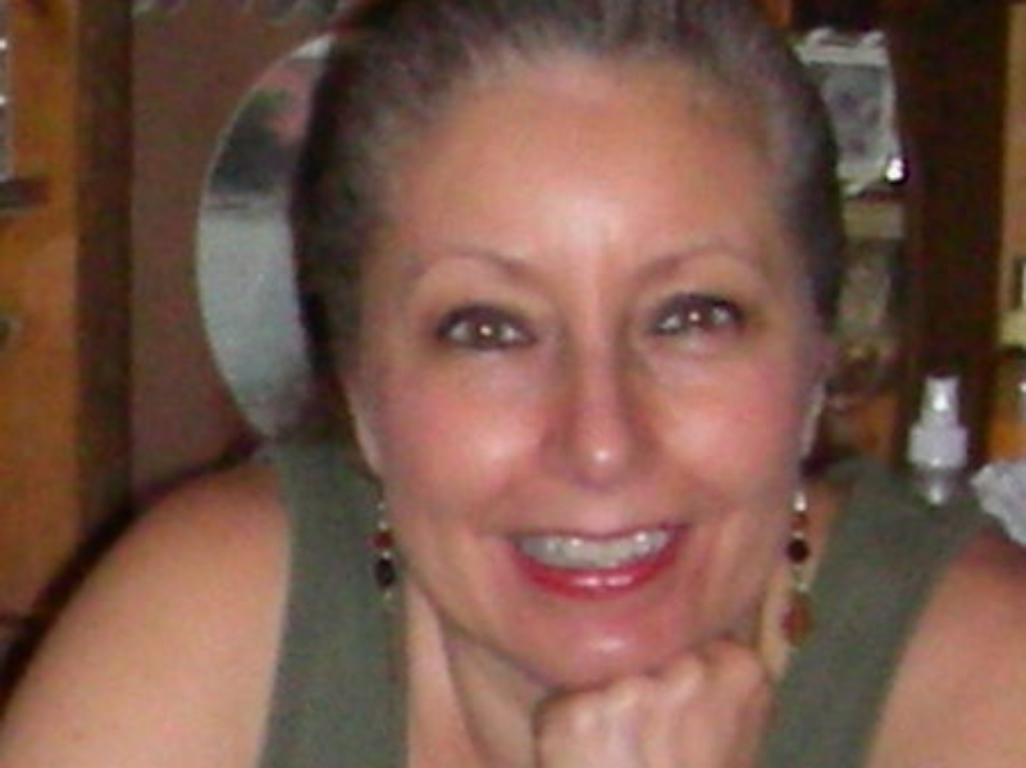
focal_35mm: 38
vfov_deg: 37.7
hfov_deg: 49.0
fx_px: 1126
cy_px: 384
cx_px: 513
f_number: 3.5
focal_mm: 6.3
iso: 200
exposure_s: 1/60.1
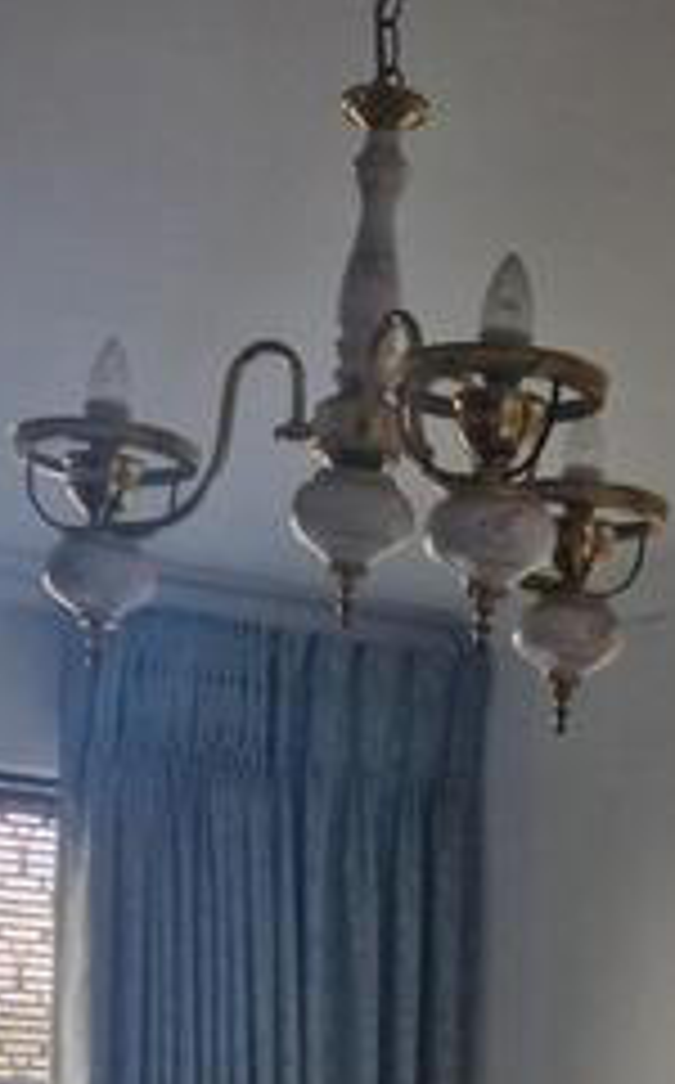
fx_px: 2391
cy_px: 1336
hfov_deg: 16.0
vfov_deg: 23.2
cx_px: 450
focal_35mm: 81
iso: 125
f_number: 1.8
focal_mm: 5.54
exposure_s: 1/100
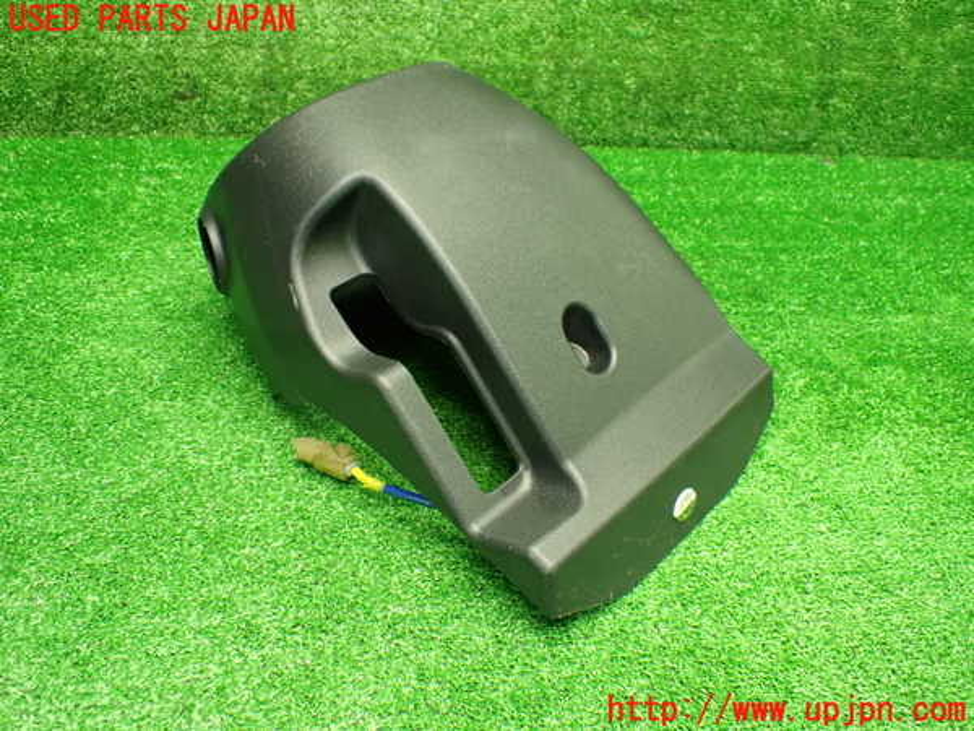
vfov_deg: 46.8
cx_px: 487
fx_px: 844
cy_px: 366
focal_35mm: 30
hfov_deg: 60.0
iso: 800
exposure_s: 1/80
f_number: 2.3
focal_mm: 5.4
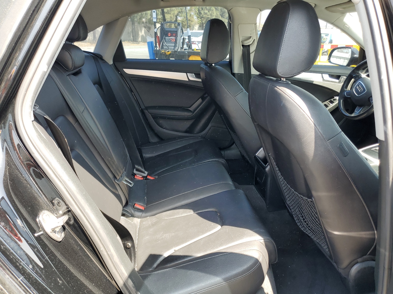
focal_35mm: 26
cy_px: 147
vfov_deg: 53.1
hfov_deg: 67.3
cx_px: 196
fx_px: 295
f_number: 1.5
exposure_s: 1/169
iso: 50
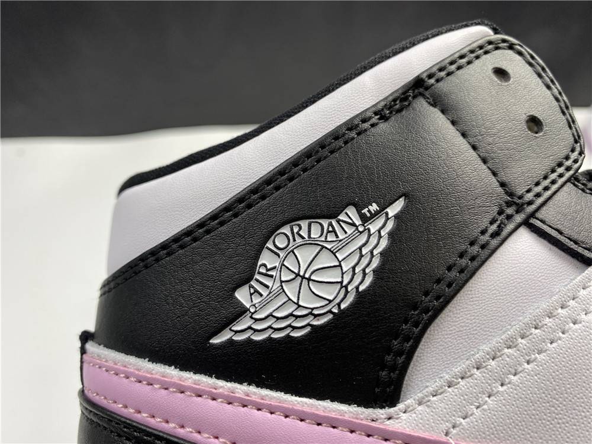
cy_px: 222
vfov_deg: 53.1
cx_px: 296
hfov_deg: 67.3
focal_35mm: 26
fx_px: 445
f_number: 1.8
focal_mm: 4.25
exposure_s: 1/100
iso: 80
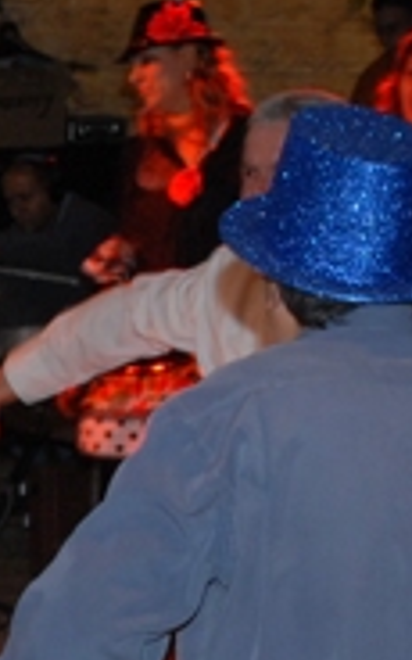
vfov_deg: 11.4
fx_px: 3306
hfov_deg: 7.0
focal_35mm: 184
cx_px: -219
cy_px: 488
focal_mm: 30
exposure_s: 1/60
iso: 500
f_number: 6.3
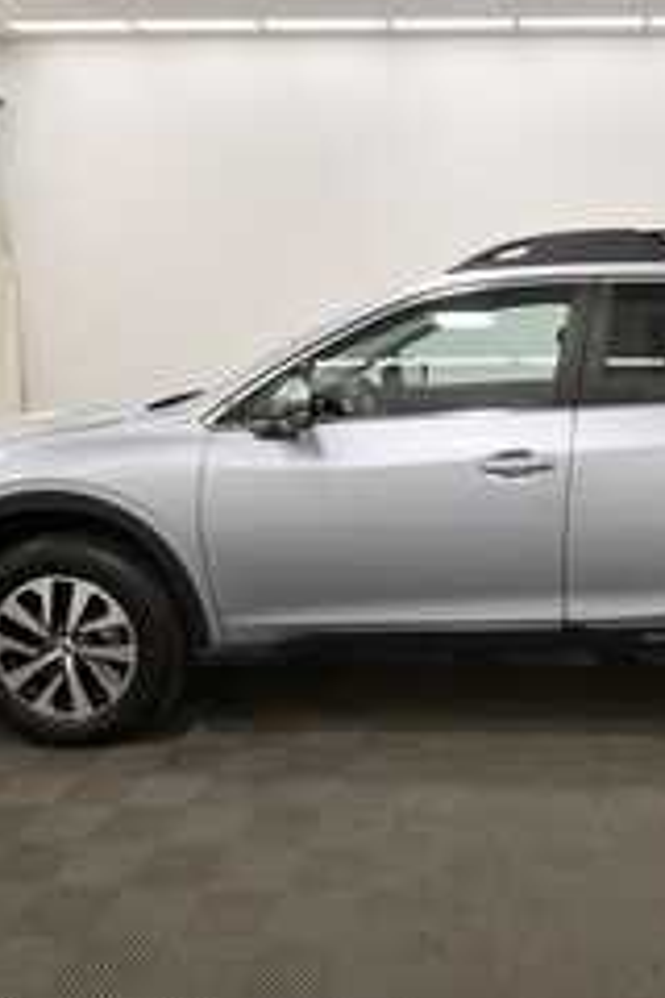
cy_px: 489
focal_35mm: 35
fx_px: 970
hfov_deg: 36.3
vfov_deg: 54.4
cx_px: 553
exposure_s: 1/200
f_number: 5
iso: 800
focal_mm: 14
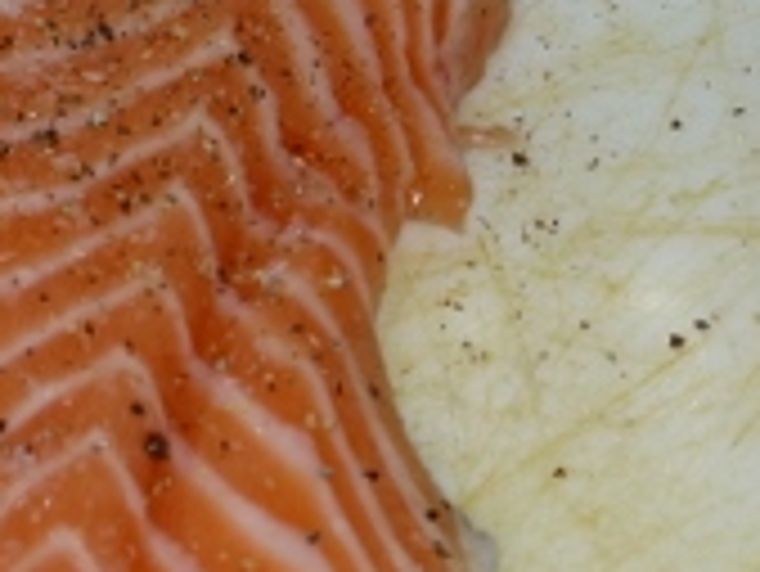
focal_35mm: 199
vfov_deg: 7.4
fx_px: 4372
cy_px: -117
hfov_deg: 9.9
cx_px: 54
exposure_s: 1/60
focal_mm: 12.5
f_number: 5
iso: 100
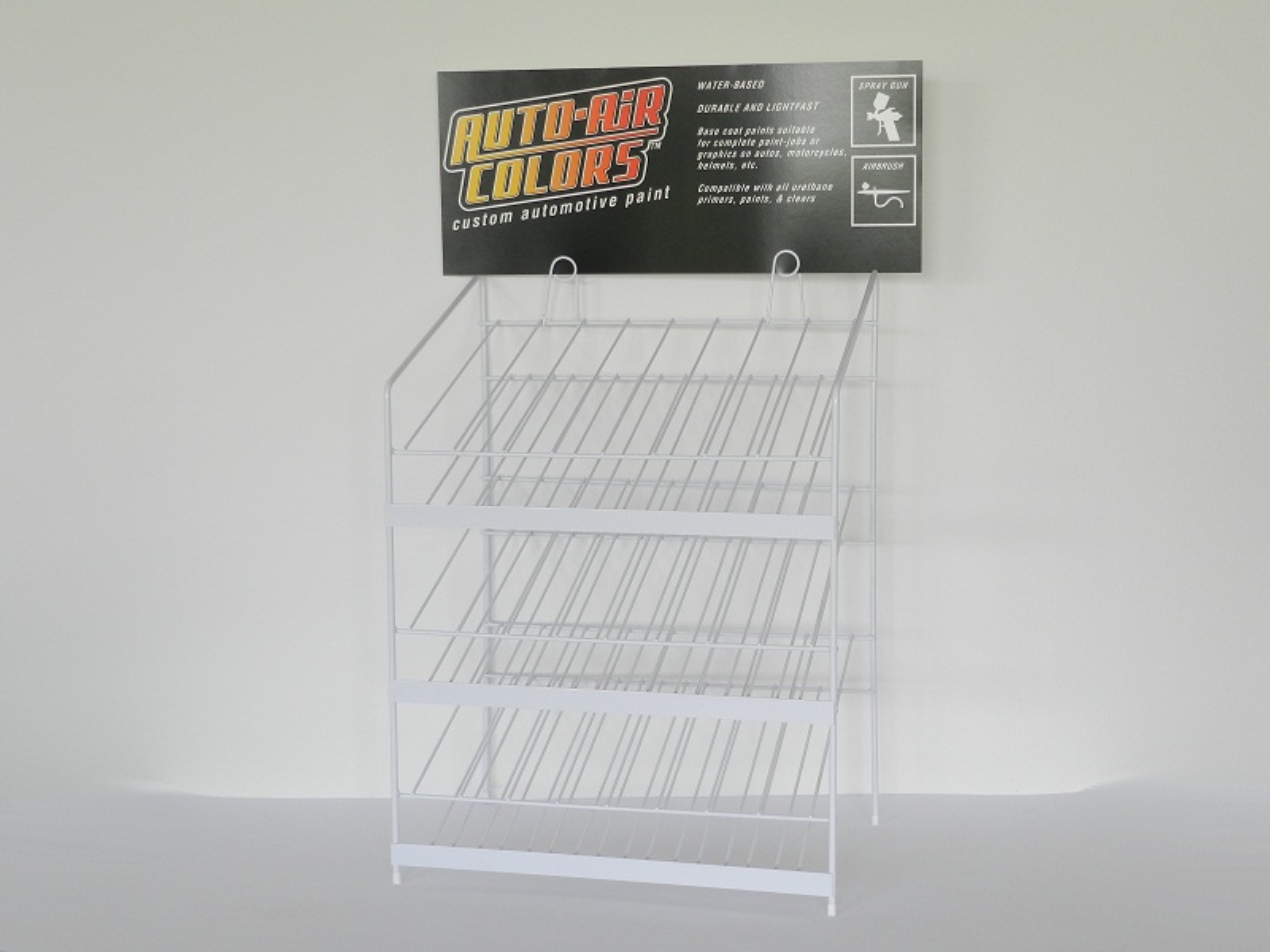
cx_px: 635
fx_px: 1944
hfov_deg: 36.2
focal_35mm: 53
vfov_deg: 27.5
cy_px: 476
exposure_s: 1/30
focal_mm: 9.4
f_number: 4.4
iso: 250
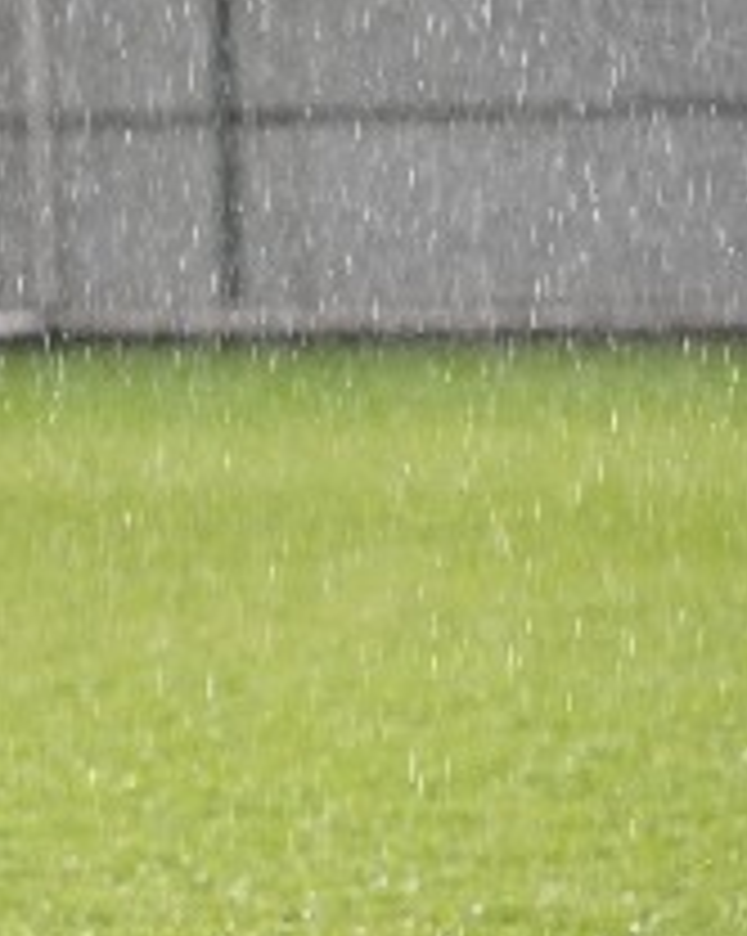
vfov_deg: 4.1
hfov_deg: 3.3
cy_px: 313
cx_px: -446
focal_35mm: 469
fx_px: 12980
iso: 3200
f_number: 4
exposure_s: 1/200
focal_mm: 155
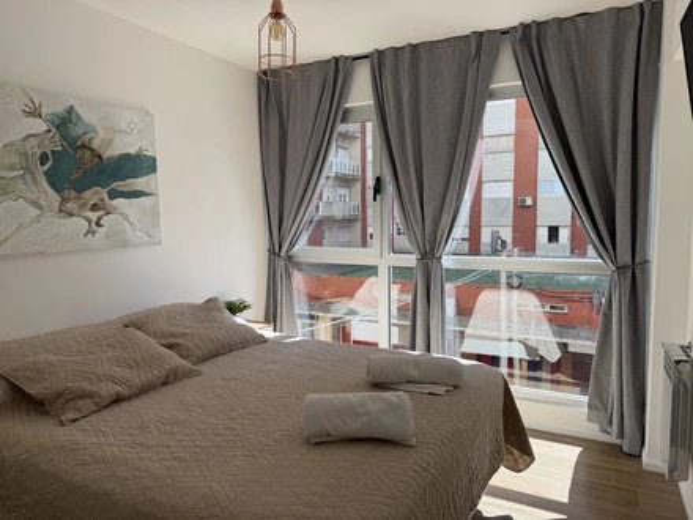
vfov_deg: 56.8
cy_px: 260
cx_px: 346
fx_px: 480
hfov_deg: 71.6
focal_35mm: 24
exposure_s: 1/1032
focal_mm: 6.76
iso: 80
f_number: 1.78
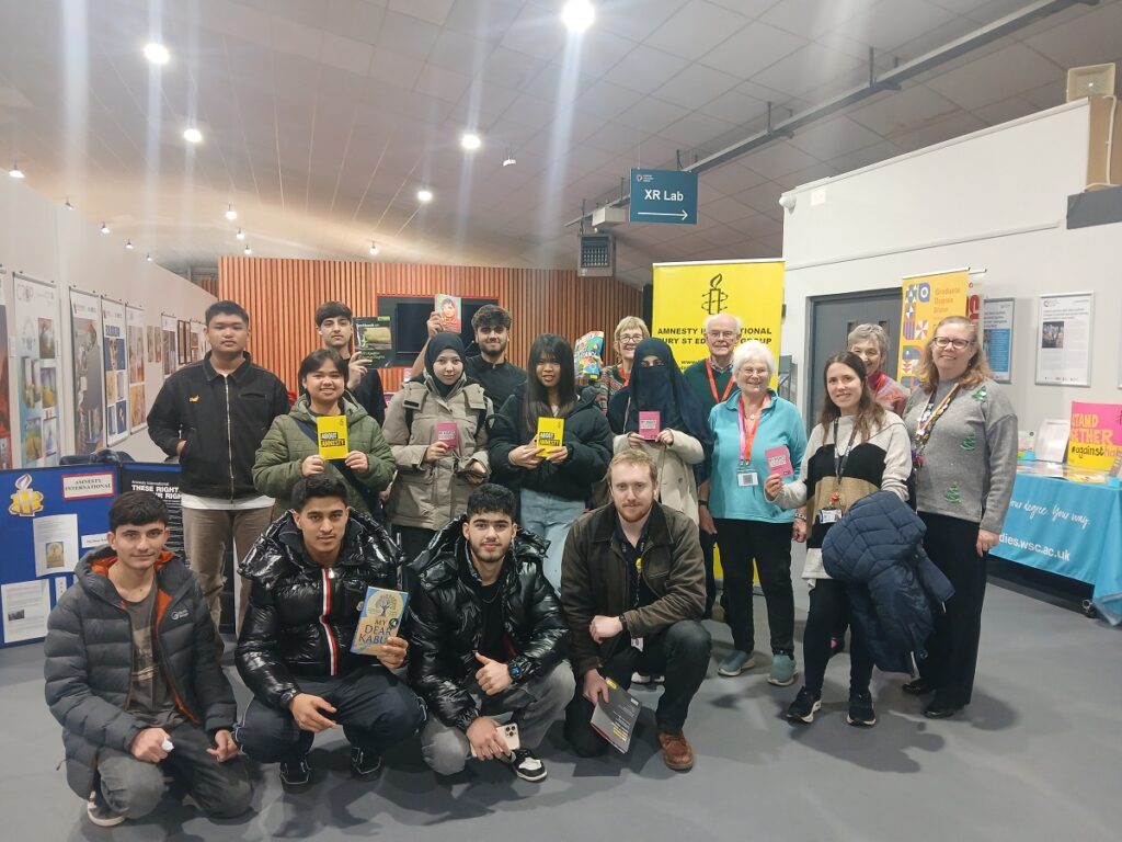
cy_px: 421
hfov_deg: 67.3
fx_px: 843
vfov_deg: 53.1
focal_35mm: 26
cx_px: 561
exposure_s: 1/50
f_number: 1.8
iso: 160
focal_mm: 3.98
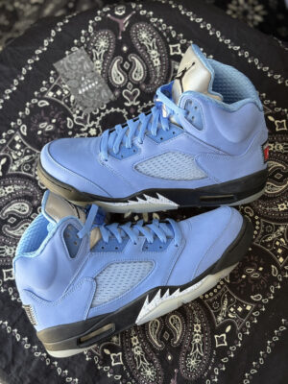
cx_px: 144
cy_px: 192
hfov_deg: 28.0
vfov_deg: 36.8
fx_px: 577
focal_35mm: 52
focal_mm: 5.96
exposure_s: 1/80
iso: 50
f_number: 1.6
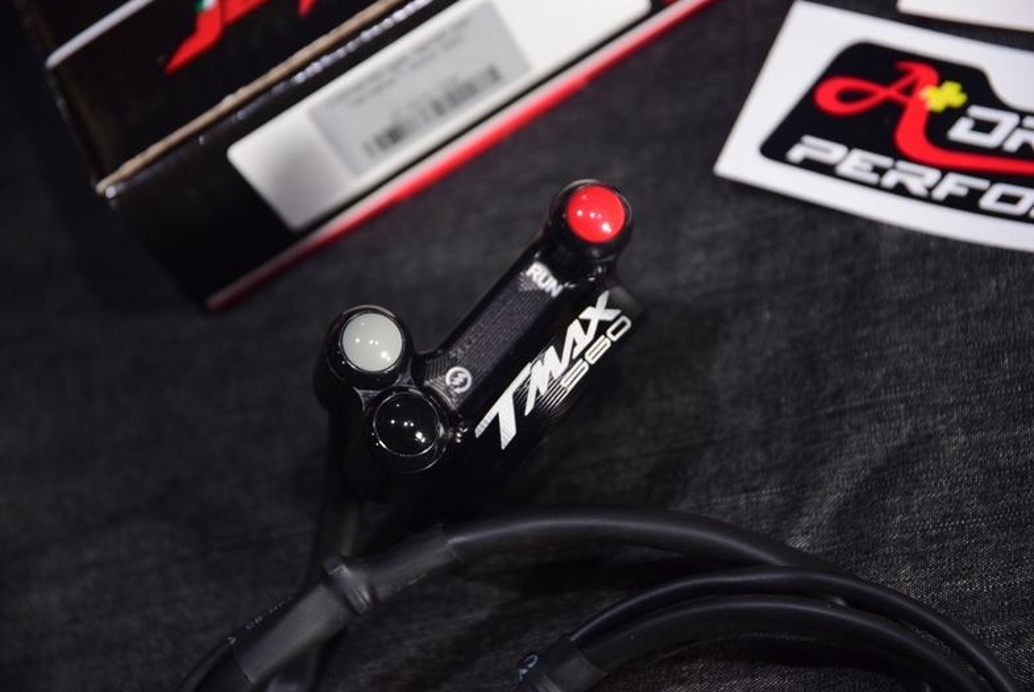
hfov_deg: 19.1
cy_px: 349
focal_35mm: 107
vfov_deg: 12.8
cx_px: 518
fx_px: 3076
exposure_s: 1/30
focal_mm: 70
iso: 1600
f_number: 4
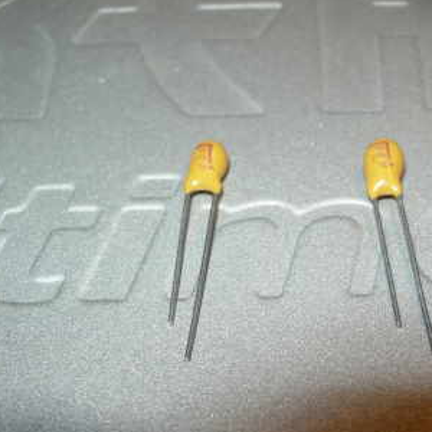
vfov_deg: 30.5
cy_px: 240
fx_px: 791
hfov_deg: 30.3
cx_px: 297
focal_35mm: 56
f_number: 4.8
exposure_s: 1/32
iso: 79
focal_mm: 7.8
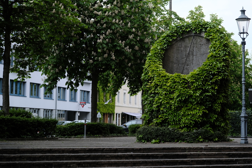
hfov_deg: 26.7
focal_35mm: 76
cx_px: 127
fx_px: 532
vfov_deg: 17.9
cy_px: 84
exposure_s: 1/1900
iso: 640
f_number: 2.8
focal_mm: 50.3
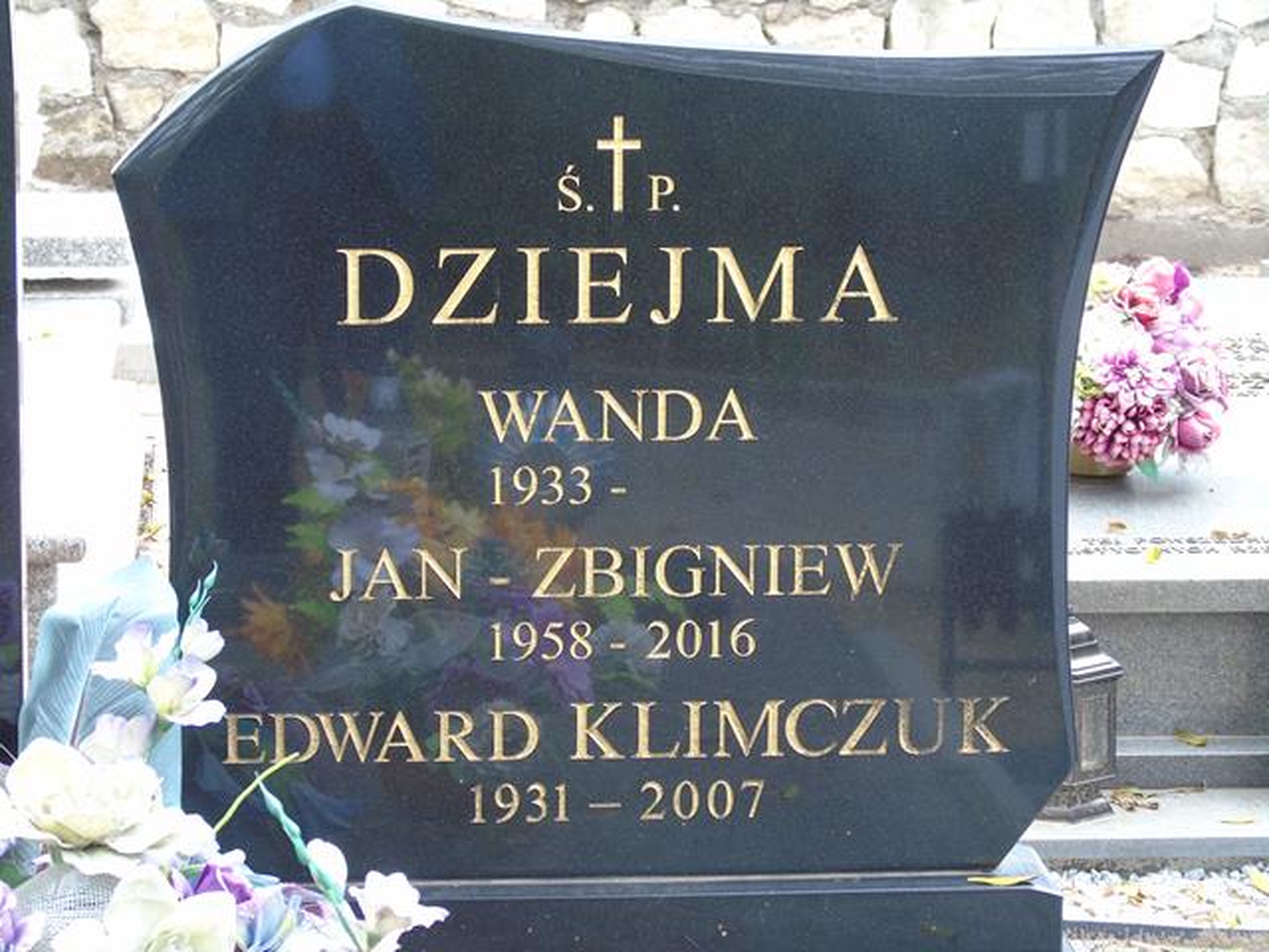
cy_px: 476
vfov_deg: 13.7
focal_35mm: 108
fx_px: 3959
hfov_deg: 18.2
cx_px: 634
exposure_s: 1/30
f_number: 4.4
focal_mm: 19
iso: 100
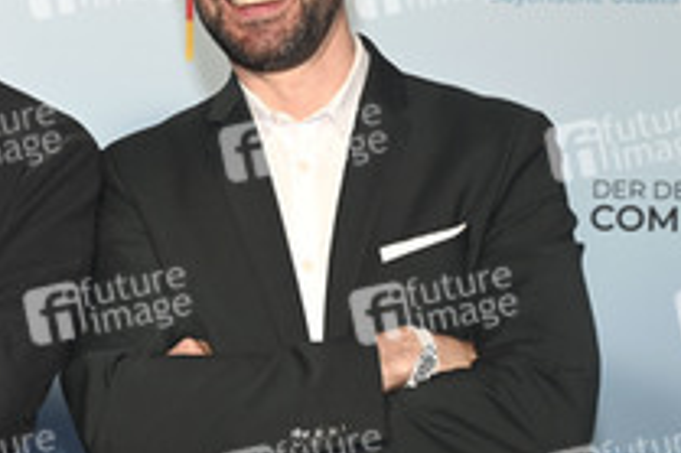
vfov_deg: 11.3
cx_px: 21
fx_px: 2287
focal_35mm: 121
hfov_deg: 16.6
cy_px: 225
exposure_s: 1/160
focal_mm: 56
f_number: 4
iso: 1000
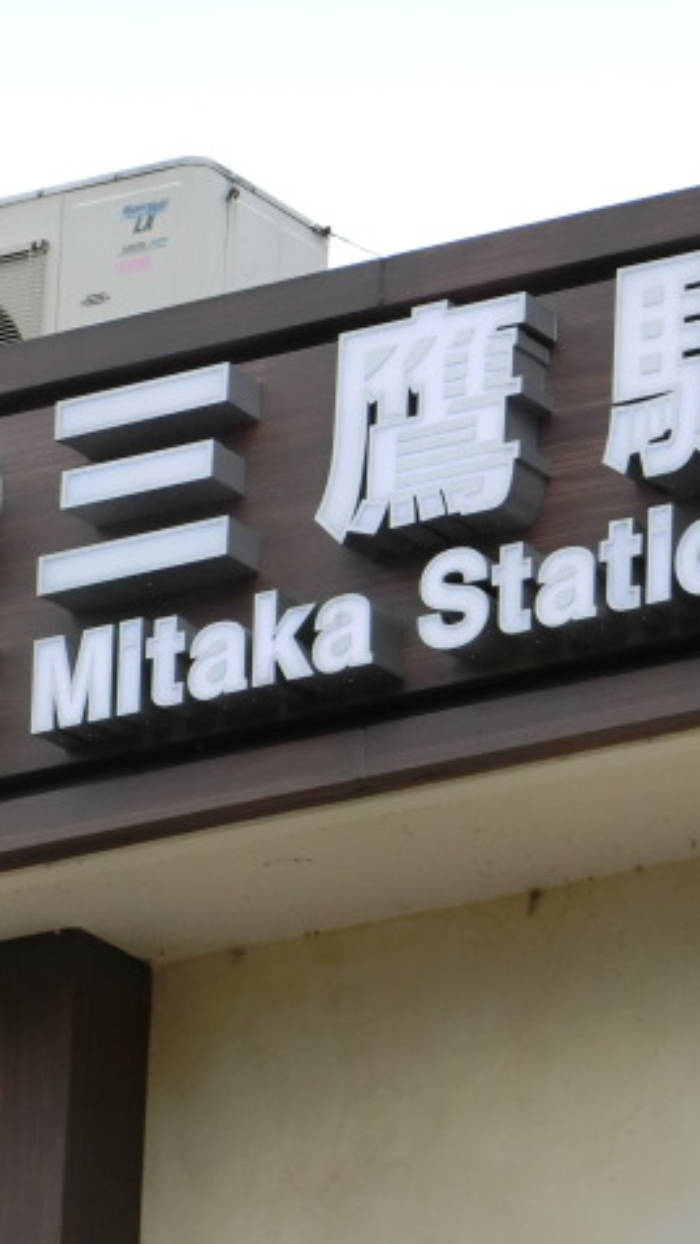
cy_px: 622
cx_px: 252
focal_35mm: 429
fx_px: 14151
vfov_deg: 5.0
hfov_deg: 2.8
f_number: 5.8
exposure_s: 1/320
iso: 400
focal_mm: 52.5
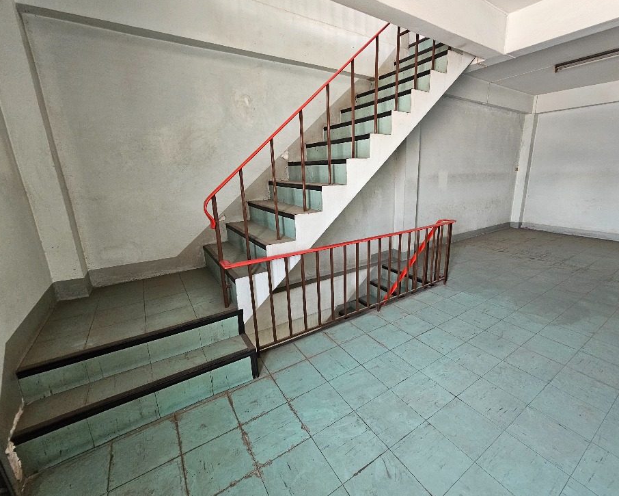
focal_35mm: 14
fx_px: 257
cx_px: 337
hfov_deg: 100.4
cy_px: 242
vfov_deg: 88.0
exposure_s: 1/50
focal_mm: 2.2
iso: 250
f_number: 2.2
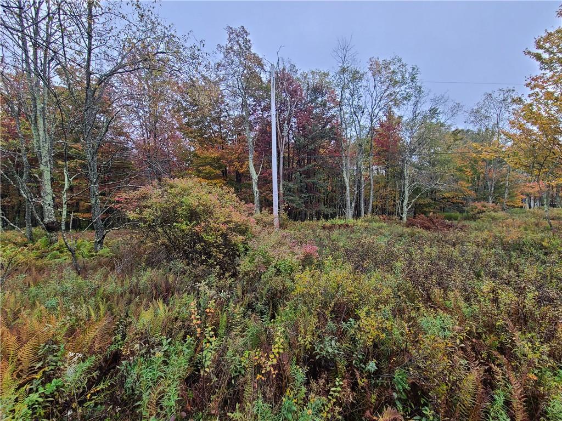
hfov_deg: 106.2
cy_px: 210
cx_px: 281
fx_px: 211
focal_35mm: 13
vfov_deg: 89.9
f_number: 2.2
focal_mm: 2.2
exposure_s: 1/158
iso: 50
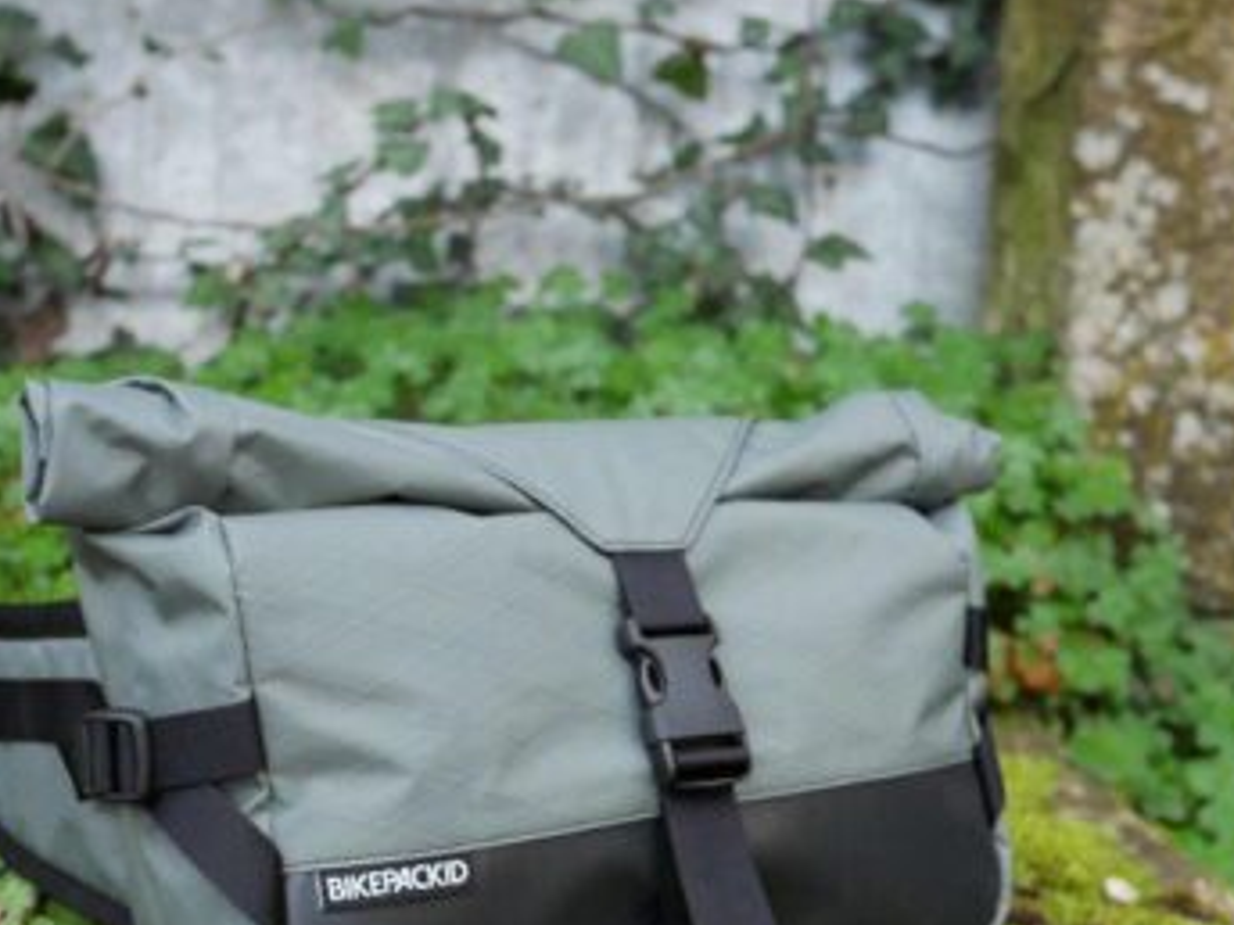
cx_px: 536
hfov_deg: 28.1
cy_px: 679
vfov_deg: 21.2
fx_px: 2460
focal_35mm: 69
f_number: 3.5
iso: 3200
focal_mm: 20
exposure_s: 1/2000
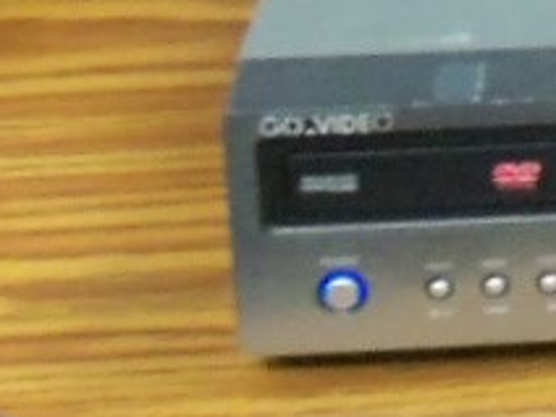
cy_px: -818
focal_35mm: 175
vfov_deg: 7.5
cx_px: 1196
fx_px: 2811
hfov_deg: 10.2
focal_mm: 5.2
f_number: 3.4
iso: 200
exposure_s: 1/30
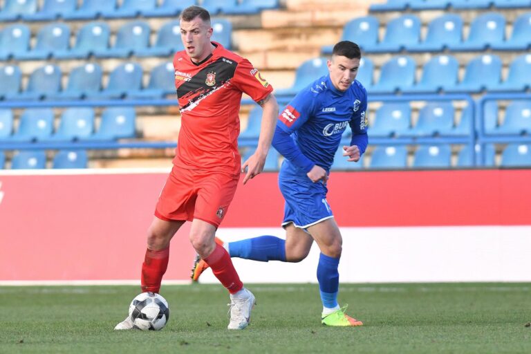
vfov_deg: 4.6
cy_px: 177
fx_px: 4425
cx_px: 266
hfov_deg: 6.9
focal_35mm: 300
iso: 1600
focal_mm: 300
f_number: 4
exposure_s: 1/1250
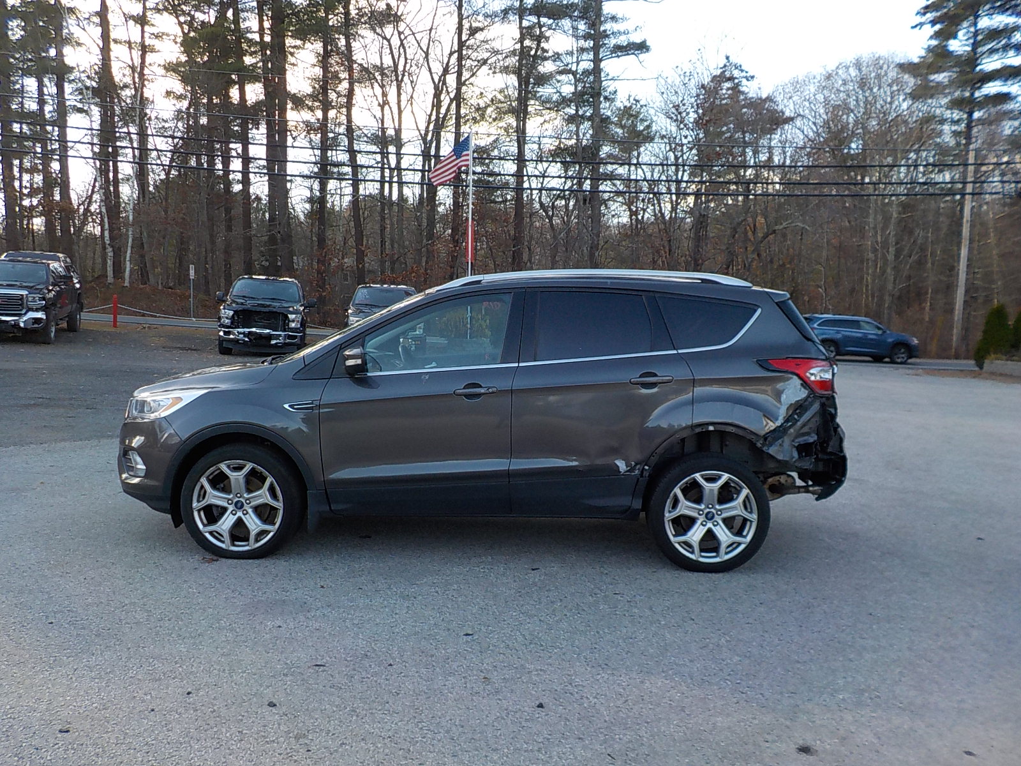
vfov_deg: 46.8
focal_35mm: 30
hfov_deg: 60.0
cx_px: 510
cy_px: 383
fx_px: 885
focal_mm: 4.1
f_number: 3.3
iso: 125
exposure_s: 1/250
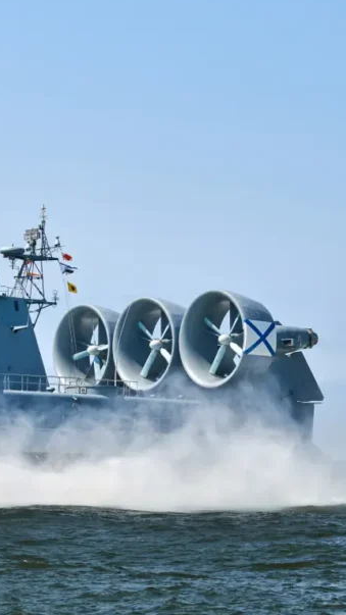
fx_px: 2089
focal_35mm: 128
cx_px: -103
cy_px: 302
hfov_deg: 9.3
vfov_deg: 16.8
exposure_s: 1/3200
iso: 160
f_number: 5
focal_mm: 72
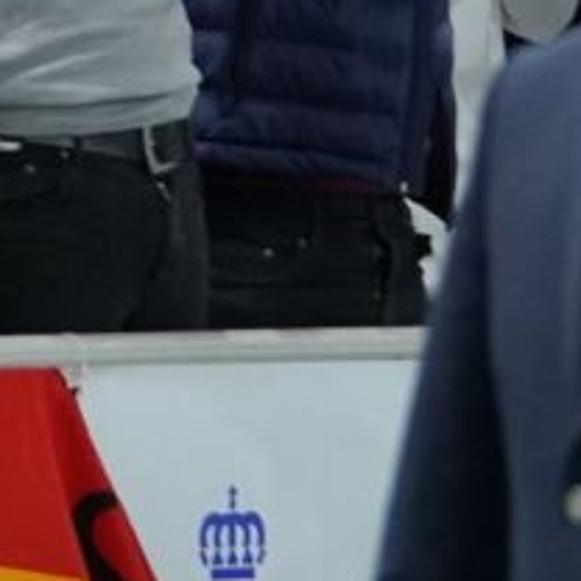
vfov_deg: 1.8
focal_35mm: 947
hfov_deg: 1.8
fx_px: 17983
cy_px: -994
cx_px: -514
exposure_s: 1/500
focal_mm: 129
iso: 2000
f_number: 2.8
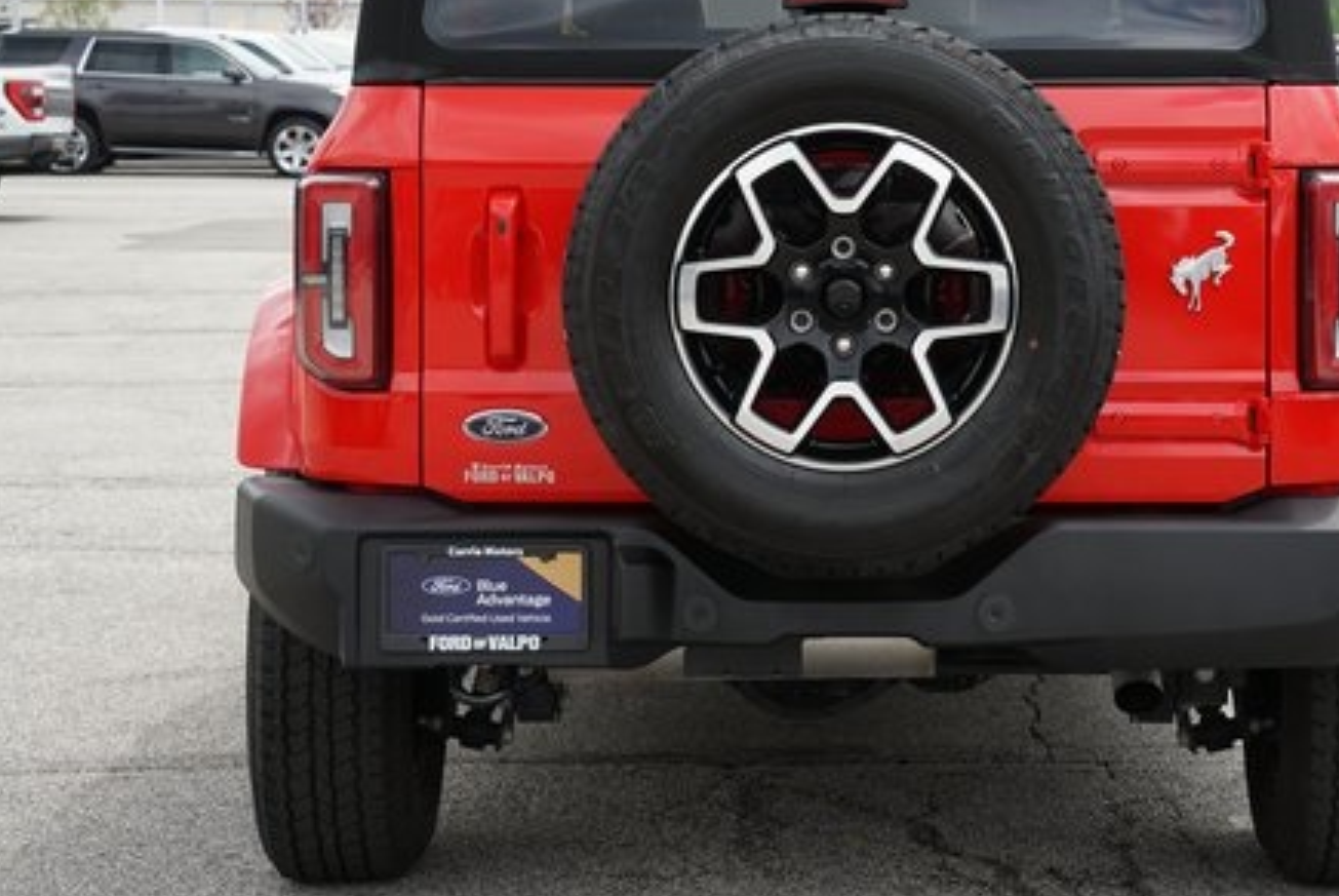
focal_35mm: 97
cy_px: 272
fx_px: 3611
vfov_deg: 14.1
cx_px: 819
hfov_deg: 21.0
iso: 100
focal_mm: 66
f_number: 9
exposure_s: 1/100
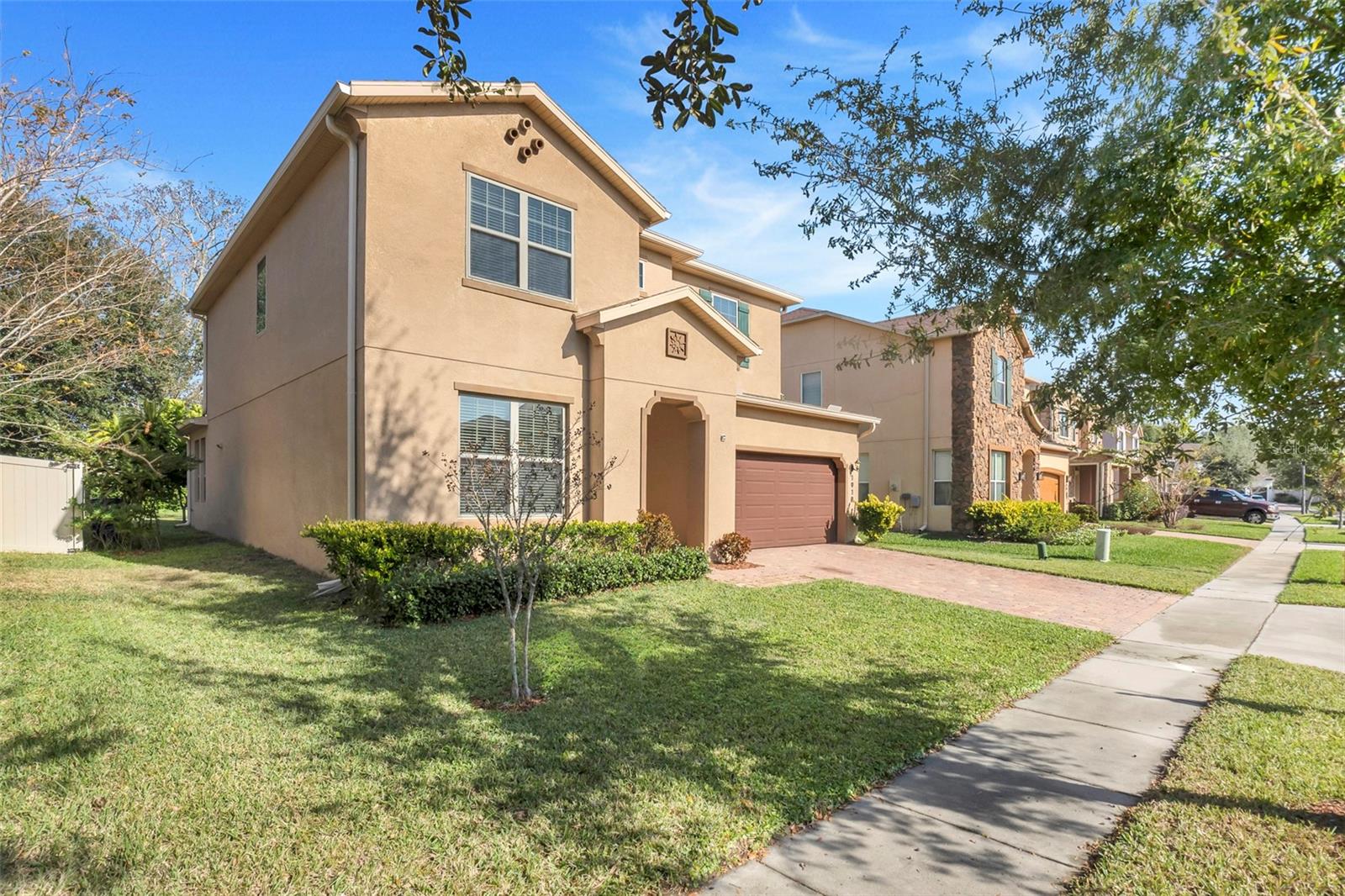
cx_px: 672
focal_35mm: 17
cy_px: 448
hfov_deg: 93.3
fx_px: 635
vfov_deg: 70.4
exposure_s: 1/125
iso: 250
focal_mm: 11.5
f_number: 9
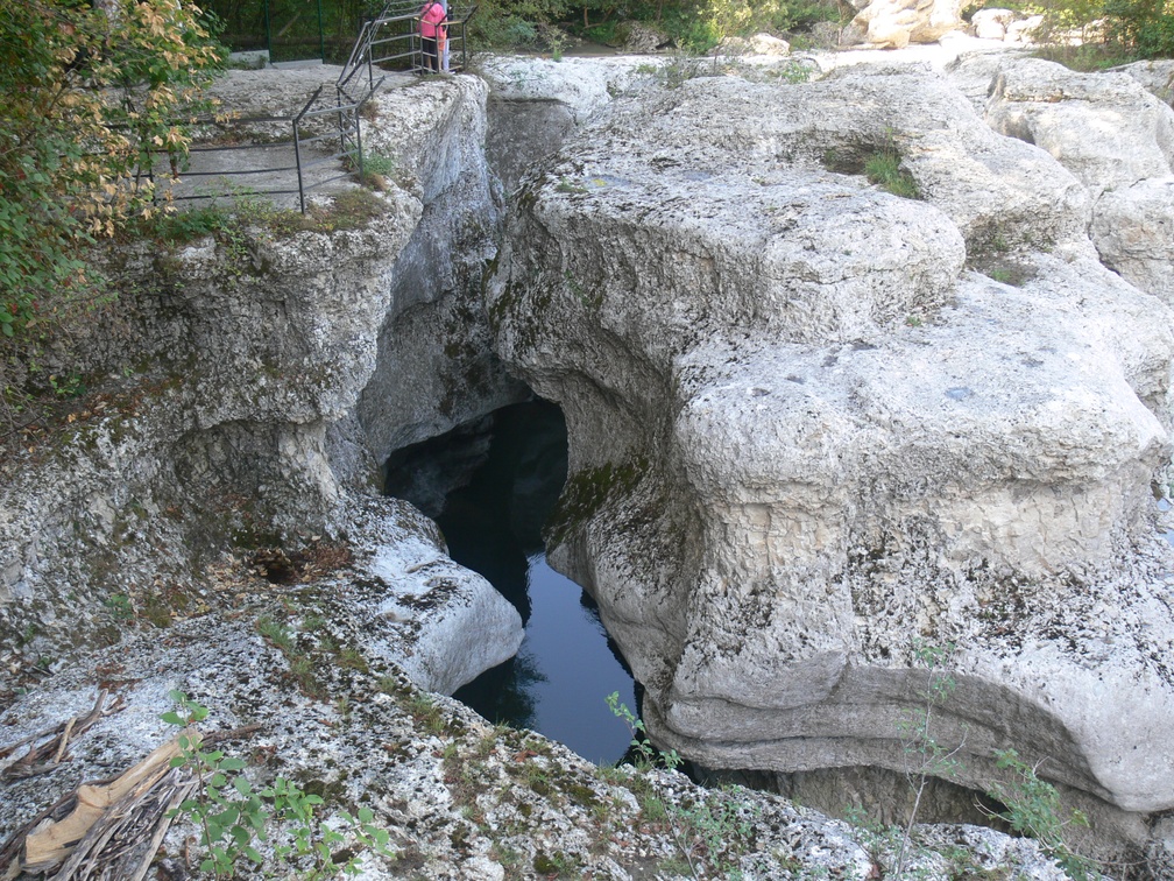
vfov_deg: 40.7
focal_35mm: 35
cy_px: 440
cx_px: 587
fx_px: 1187
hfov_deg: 52.6
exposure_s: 1/60
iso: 80
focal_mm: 7.4
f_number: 2.8
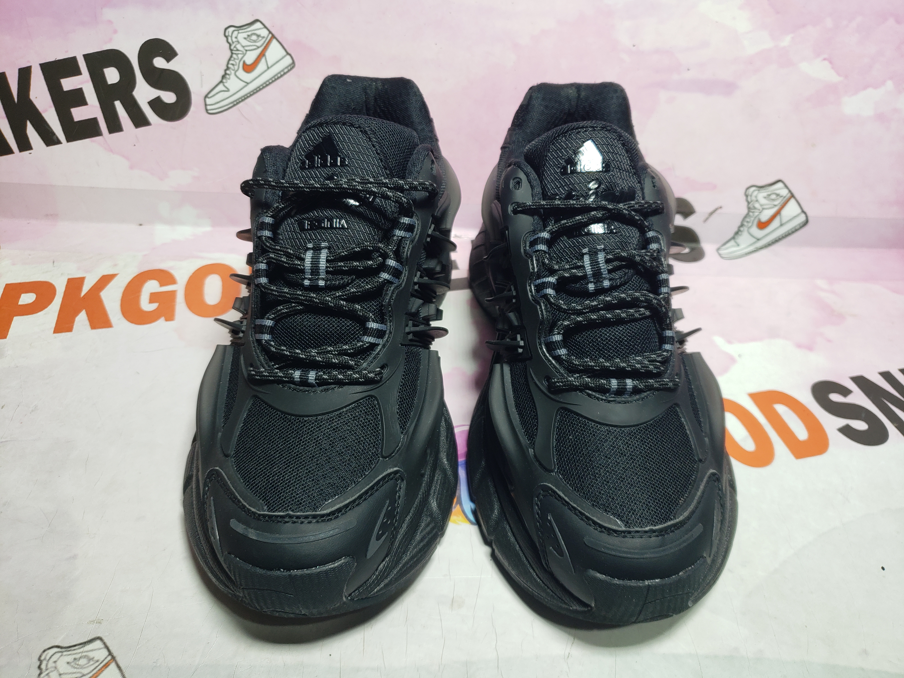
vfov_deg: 53.1
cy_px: 339
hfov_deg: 67.3
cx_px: 452
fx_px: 679
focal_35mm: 26
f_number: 1.5
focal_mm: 4.3
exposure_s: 1/390
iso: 50
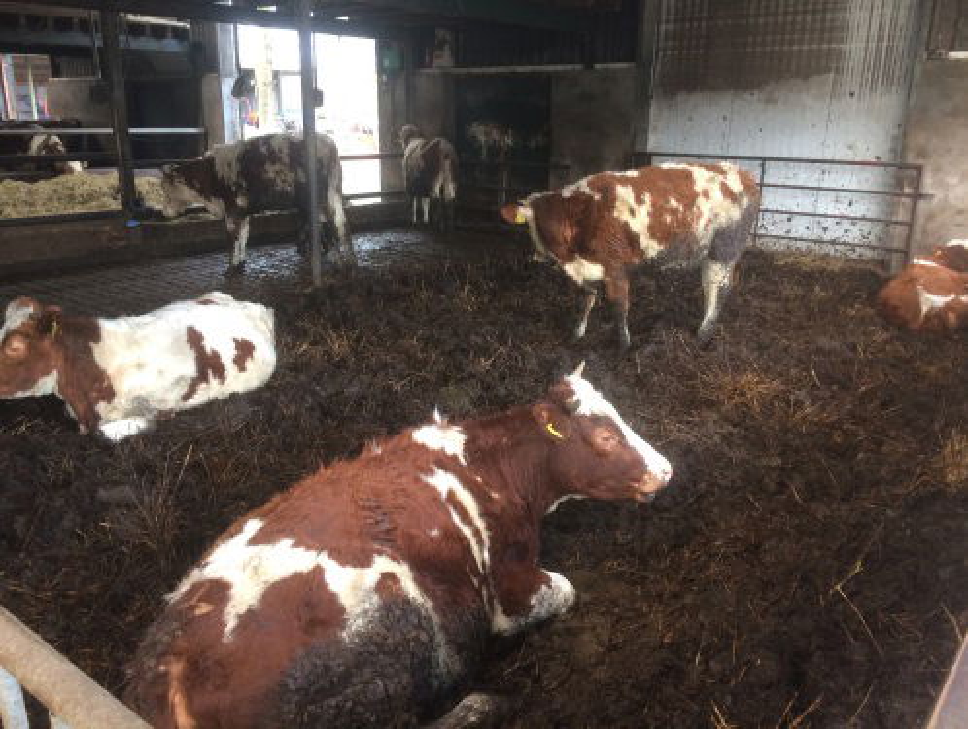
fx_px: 812
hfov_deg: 61.6
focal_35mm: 29
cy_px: 364
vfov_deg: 48.3
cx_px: 484
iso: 64
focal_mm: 4.15
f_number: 2.2
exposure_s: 1/33
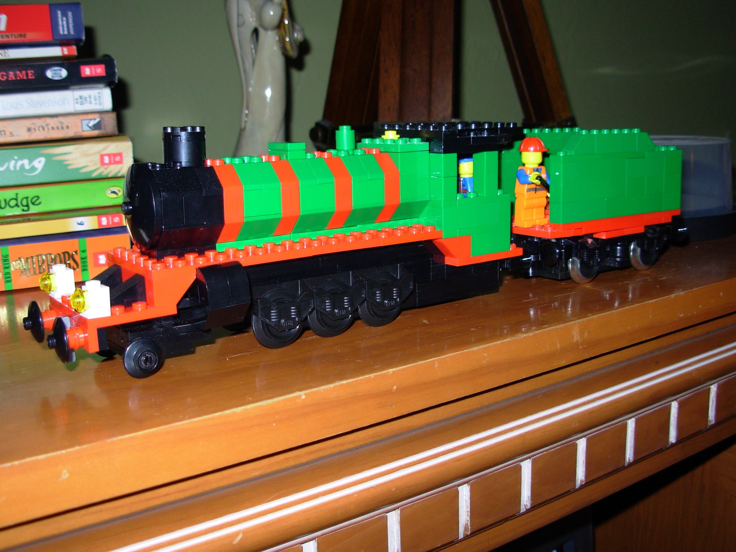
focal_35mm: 38
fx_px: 808
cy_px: 276
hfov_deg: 49.0
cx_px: 368
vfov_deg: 37.7
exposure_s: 1/32
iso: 50
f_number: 2.9
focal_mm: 6.3
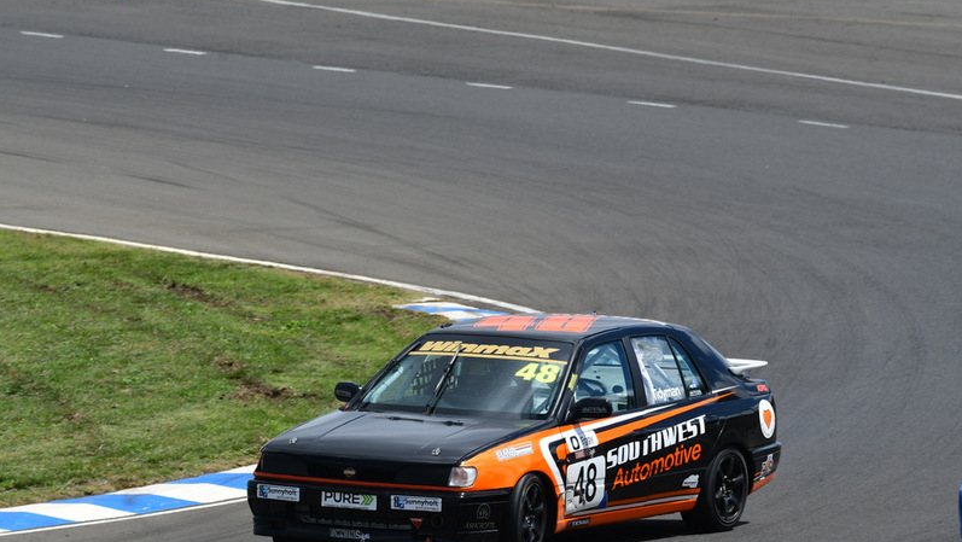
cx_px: 480
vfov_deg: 2.0
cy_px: 315
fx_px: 15693
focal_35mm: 615
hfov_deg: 3.5
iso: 250
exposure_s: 1/640
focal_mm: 390
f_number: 10
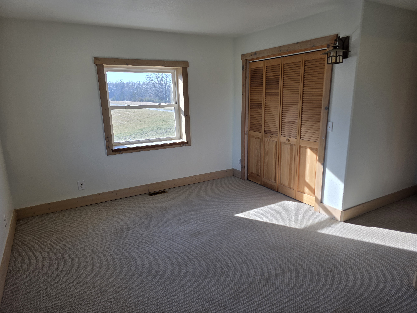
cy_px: 156
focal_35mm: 23
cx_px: 208
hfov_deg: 73.9
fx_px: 277
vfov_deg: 58.9
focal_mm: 6.3
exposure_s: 1/180
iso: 32
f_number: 1.7
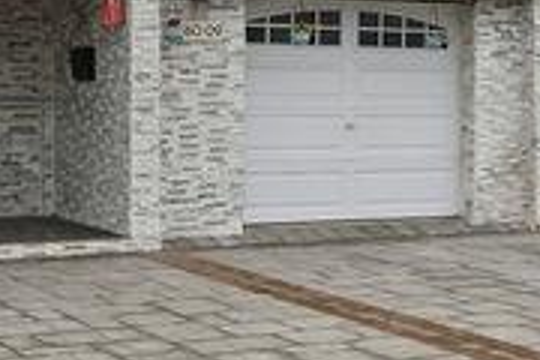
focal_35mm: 91
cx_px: 426
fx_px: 1365
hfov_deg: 22.1
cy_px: -178
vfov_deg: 14.1
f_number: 8
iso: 100
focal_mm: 16
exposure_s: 1/640
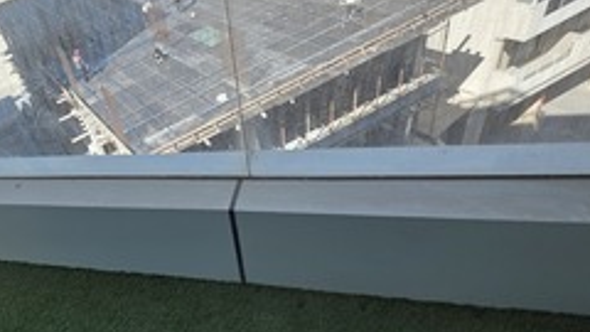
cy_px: 242
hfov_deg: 65.2
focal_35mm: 27
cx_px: 141
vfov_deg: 41.8
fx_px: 422
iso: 40
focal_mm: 2.2
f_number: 1.9
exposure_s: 1/1105
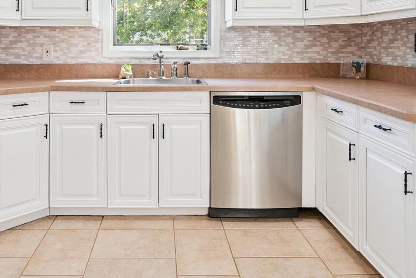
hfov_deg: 59.4
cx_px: 152
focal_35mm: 31
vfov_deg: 40.3
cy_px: 50
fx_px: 358
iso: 500
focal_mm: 16
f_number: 5.6
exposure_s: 1/80
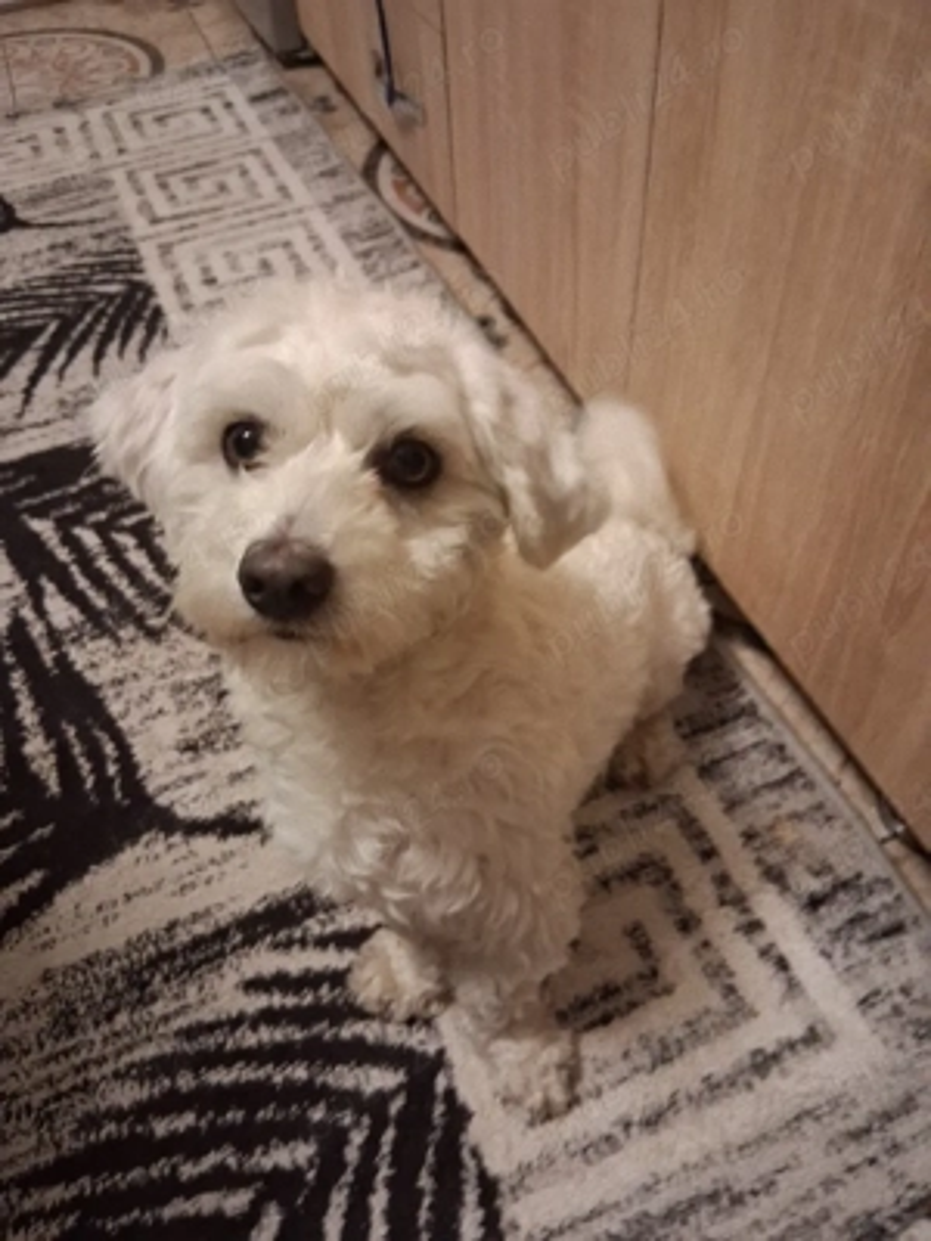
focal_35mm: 26
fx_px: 932
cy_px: 620
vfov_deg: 67.3
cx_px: 466
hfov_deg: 53.1
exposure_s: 1/25
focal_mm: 3.98
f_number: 1.8
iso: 800
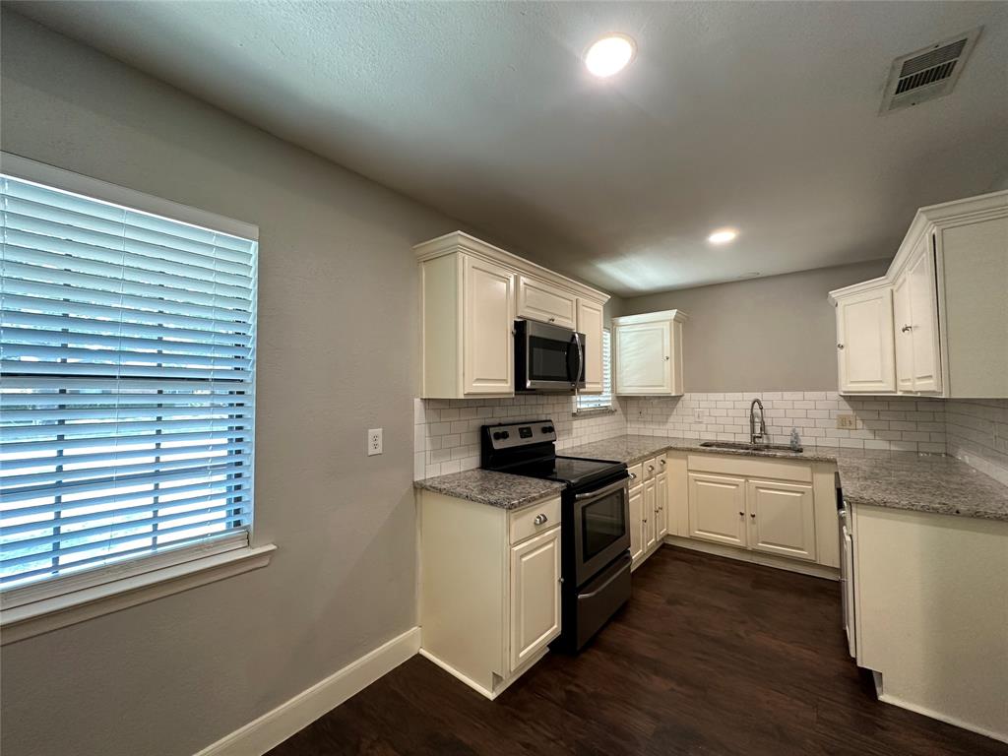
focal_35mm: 14
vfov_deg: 85.7
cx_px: 504
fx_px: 408
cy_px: 378
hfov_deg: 102.1
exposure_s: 1/60
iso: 200
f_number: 2.2
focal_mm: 2.22
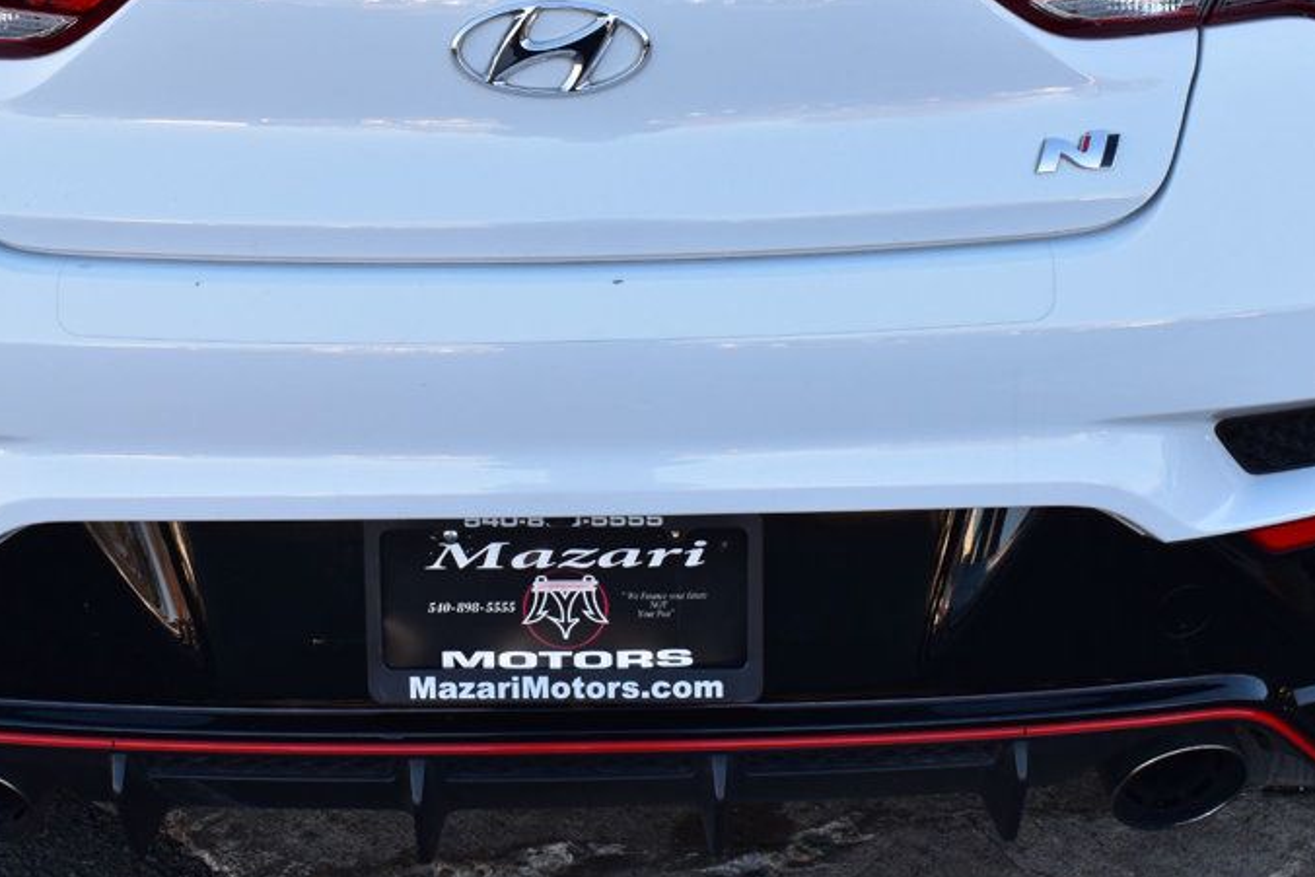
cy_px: 313
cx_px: 613
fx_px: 2074
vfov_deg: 23.8
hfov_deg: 35.2
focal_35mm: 57
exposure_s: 1/100
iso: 400
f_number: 9
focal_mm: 25
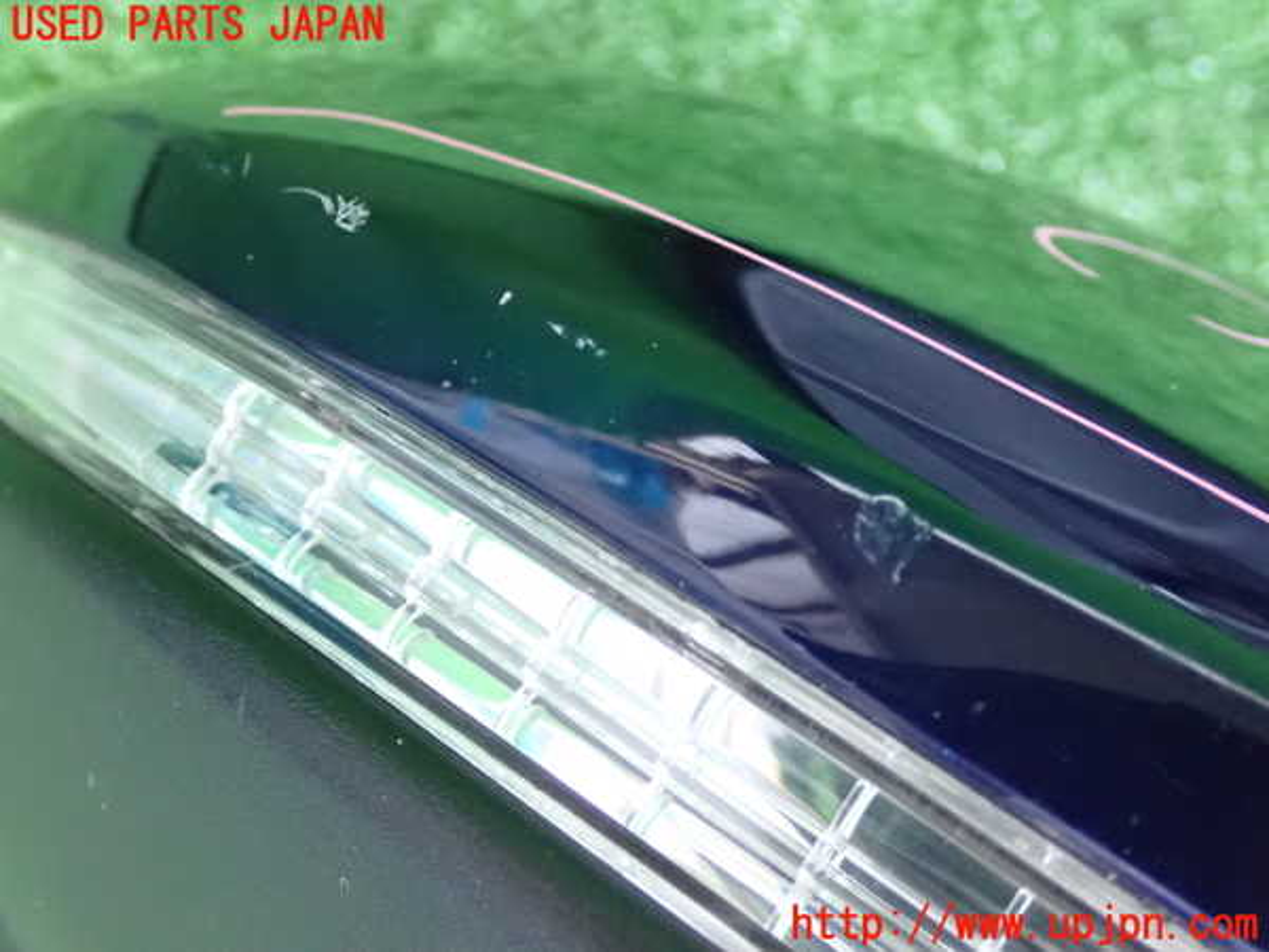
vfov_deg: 30.9
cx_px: 634
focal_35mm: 47
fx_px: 1723
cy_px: 476
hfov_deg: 40.4
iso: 2000
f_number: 3.1
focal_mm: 8.4
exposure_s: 1/100
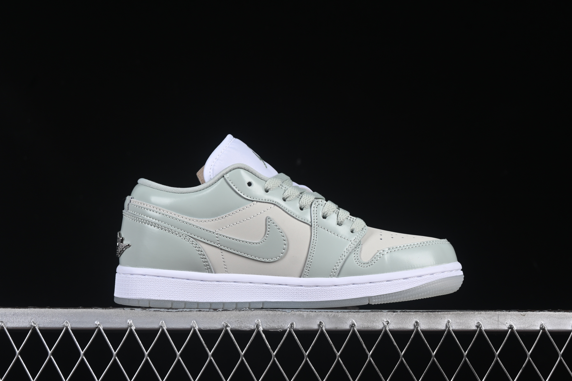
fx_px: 1192
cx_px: 286
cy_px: 190
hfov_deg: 27.0
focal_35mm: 75
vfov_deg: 18.2
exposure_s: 1/80
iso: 160
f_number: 8
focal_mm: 50
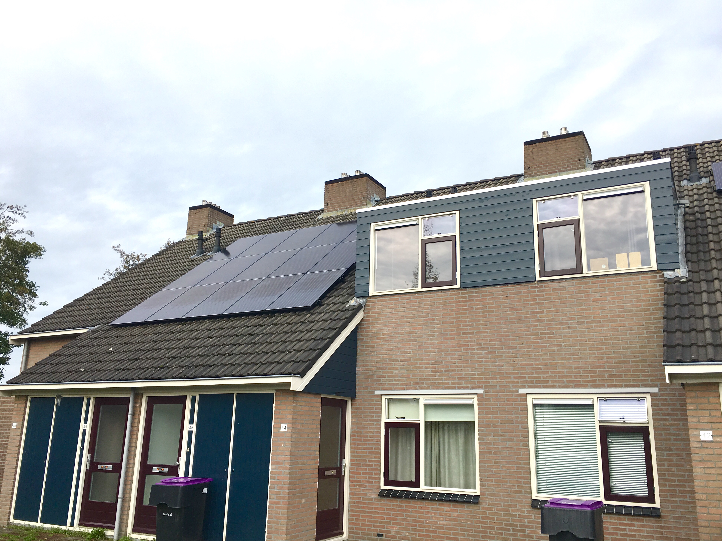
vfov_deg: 46.8
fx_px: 626
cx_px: 368
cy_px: 279
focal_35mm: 30
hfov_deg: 60.0
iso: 25
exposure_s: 1/754
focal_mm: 4.15
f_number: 2.2
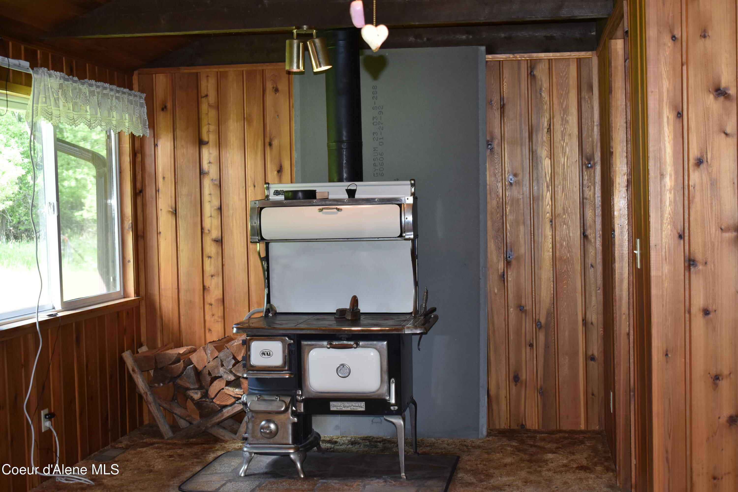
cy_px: 246
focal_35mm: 51
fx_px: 1046
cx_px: 369
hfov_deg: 38.9
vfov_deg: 26.5
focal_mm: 34
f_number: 4.5
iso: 640
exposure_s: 1/60
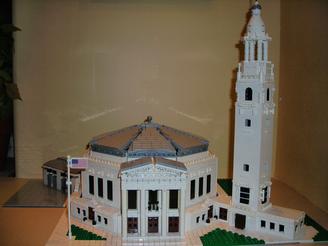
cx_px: 164
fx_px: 360
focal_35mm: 38
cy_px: 123
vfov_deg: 37.7
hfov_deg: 49.0
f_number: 3.2
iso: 50
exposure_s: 1/60.1
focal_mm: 6.3
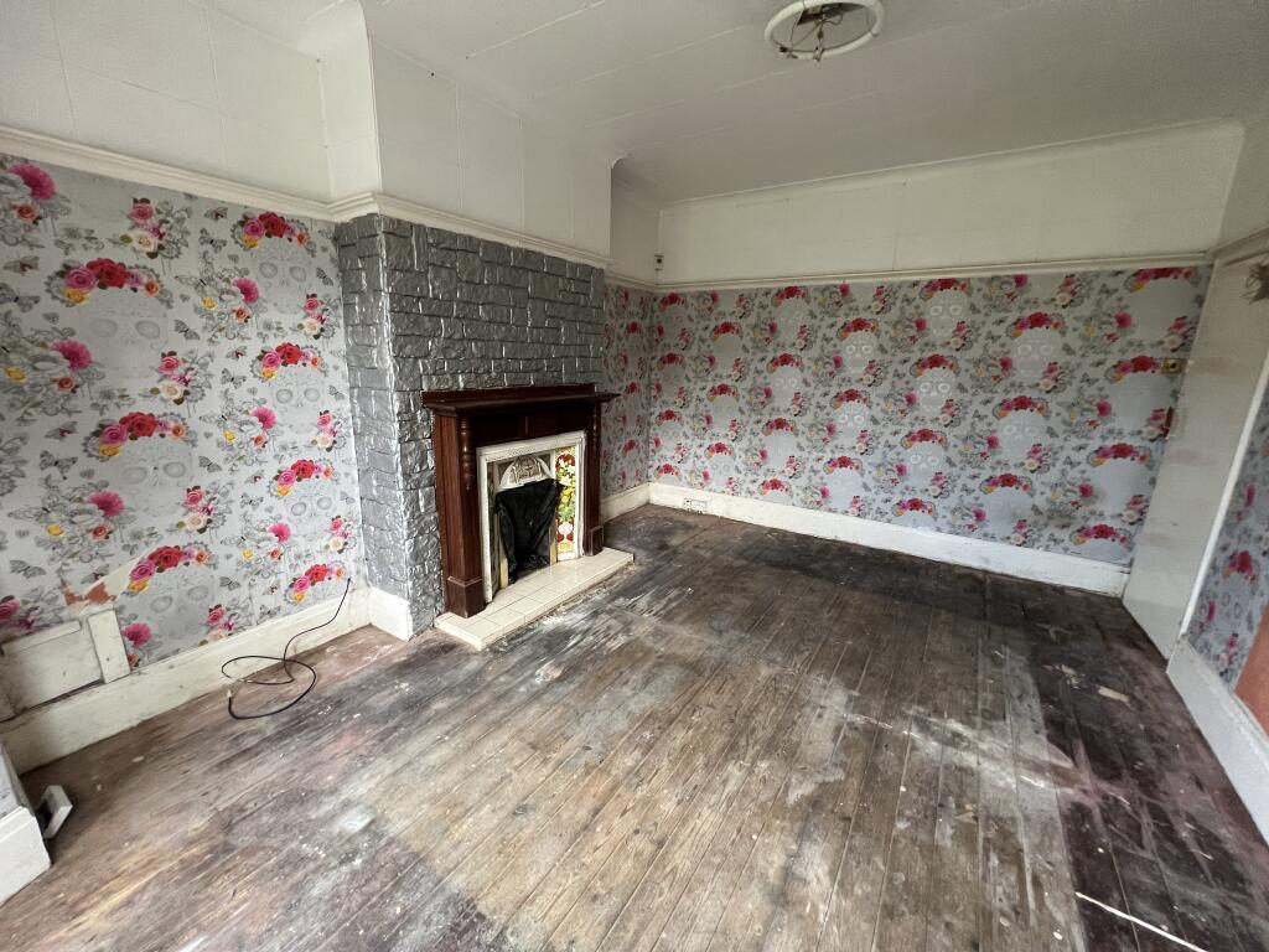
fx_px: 477
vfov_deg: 89.9
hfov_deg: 106.2
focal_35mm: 13
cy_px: 476
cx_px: 634
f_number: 1.8
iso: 250
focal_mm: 1.57
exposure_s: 1/90
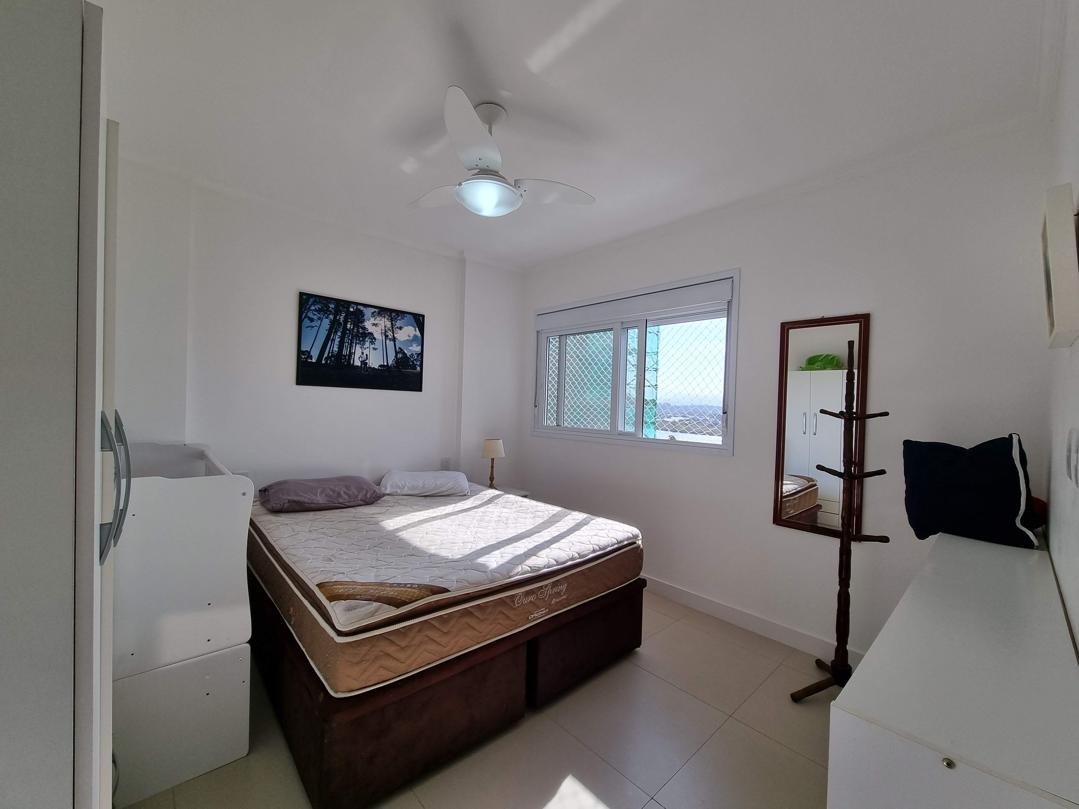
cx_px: 540
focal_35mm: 13
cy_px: 404
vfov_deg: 89.9
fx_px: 405
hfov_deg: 106.2
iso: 50
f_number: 2.2
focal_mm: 2.2
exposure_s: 1/812
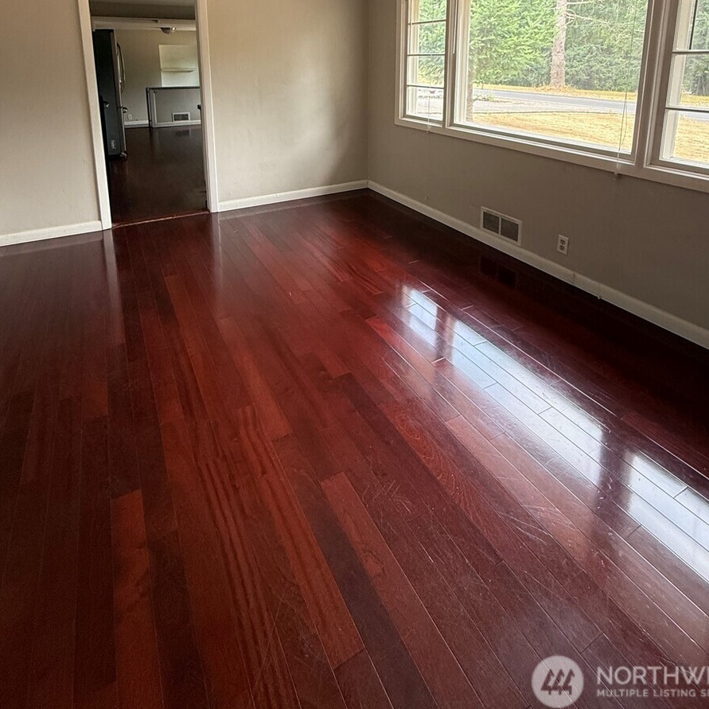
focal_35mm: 20
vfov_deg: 68.0
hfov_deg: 74.8
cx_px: 345
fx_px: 463
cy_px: 146
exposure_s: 1/99
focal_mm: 2.22
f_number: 2.2
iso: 200
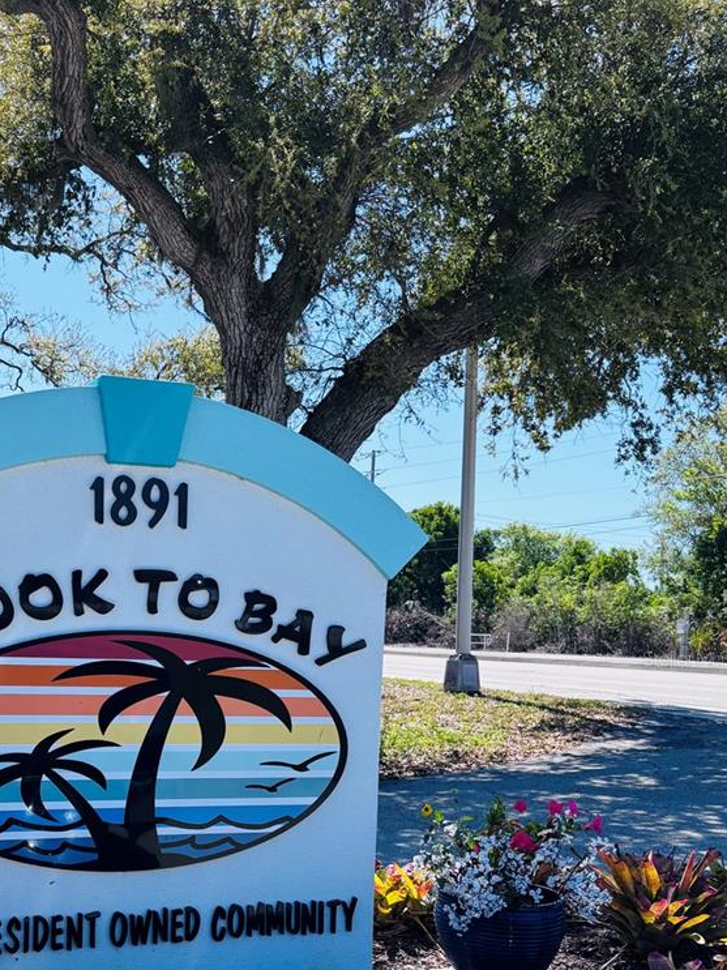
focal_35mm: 42
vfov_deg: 44.1
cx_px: 147
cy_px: 658
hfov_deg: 33.4
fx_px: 1176
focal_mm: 5.96
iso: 50
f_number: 1.6
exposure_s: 1/2288
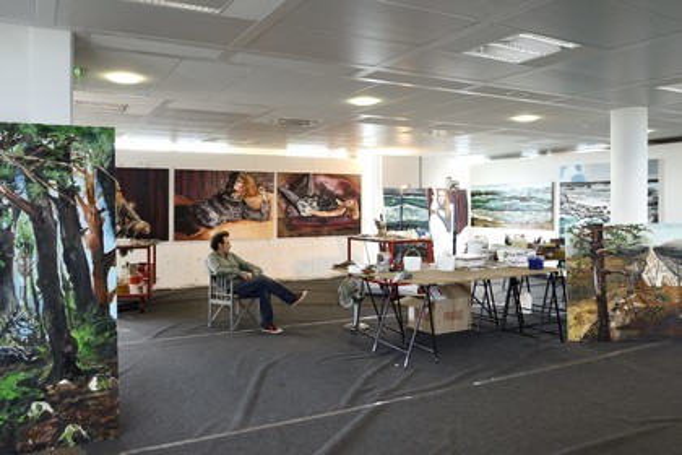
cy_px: 228
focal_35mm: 26
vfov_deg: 49.6
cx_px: 341
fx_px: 493
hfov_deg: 69.4
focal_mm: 26
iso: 800
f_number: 7.1
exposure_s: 1/60
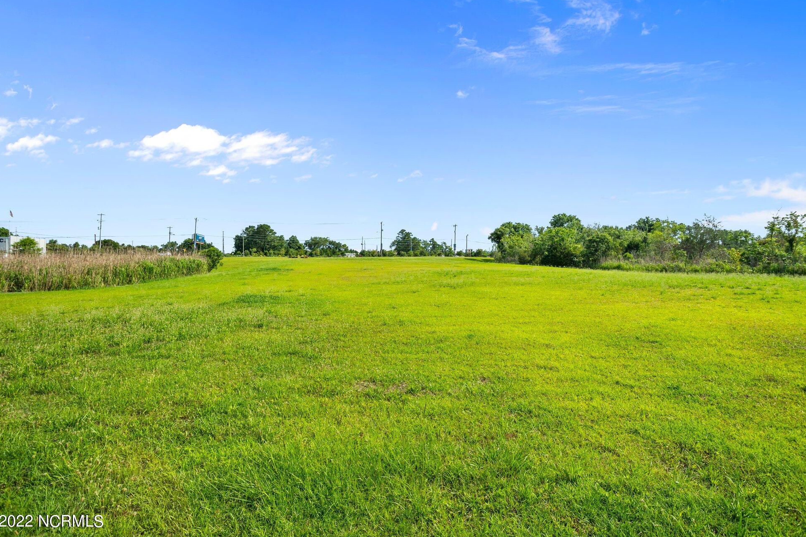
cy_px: 263
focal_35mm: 18
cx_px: 411
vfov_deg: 67.4
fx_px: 403
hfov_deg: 90.0
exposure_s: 1/800
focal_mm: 17
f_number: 8
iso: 125
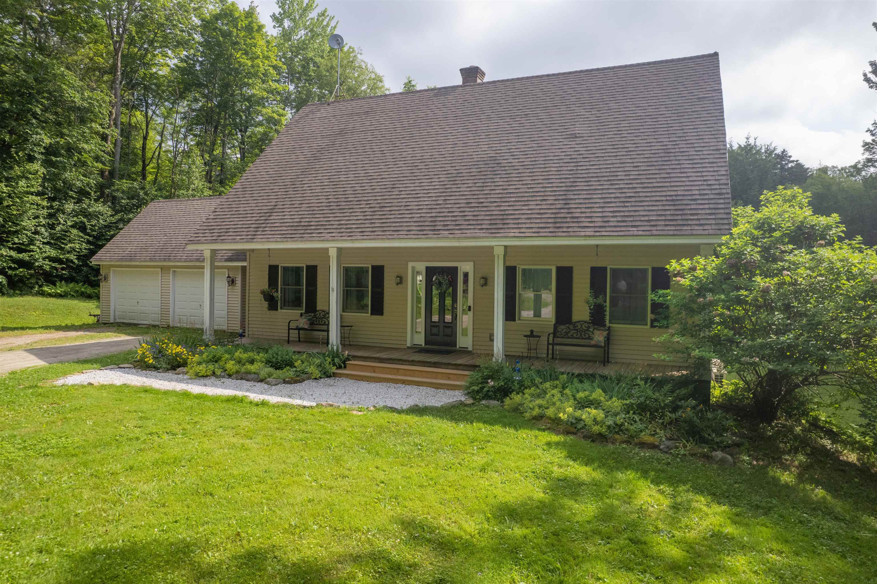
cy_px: 292
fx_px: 536
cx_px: 438
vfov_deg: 57.2
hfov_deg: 78.6
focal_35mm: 22
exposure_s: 1/180
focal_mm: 8.38
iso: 100
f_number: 2.8
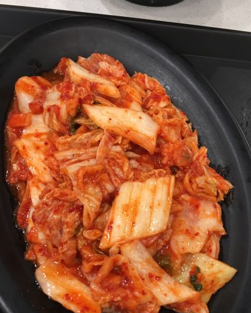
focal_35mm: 38
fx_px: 353
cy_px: 202
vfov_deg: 47.3
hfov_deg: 39.1
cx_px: 136
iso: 50
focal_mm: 4.15
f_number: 2.2
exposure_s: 1/33
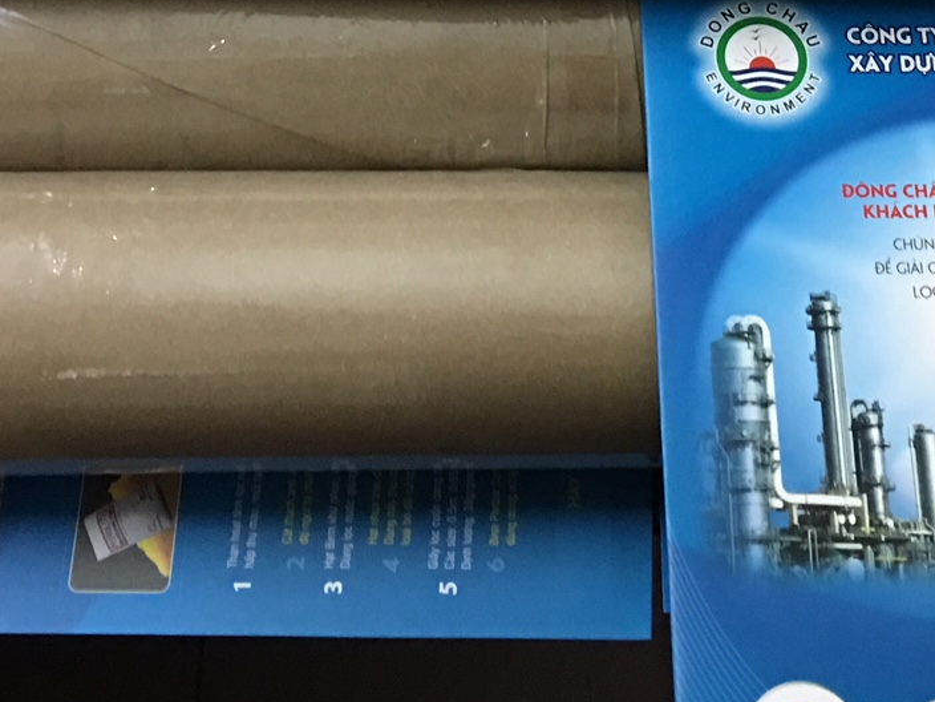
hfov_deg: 23.4
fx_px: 2242
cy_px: -247
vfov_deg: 16.6
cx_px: 659
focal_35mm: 83
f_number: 2.2
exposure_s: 1/10
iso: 100
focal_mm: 4.15
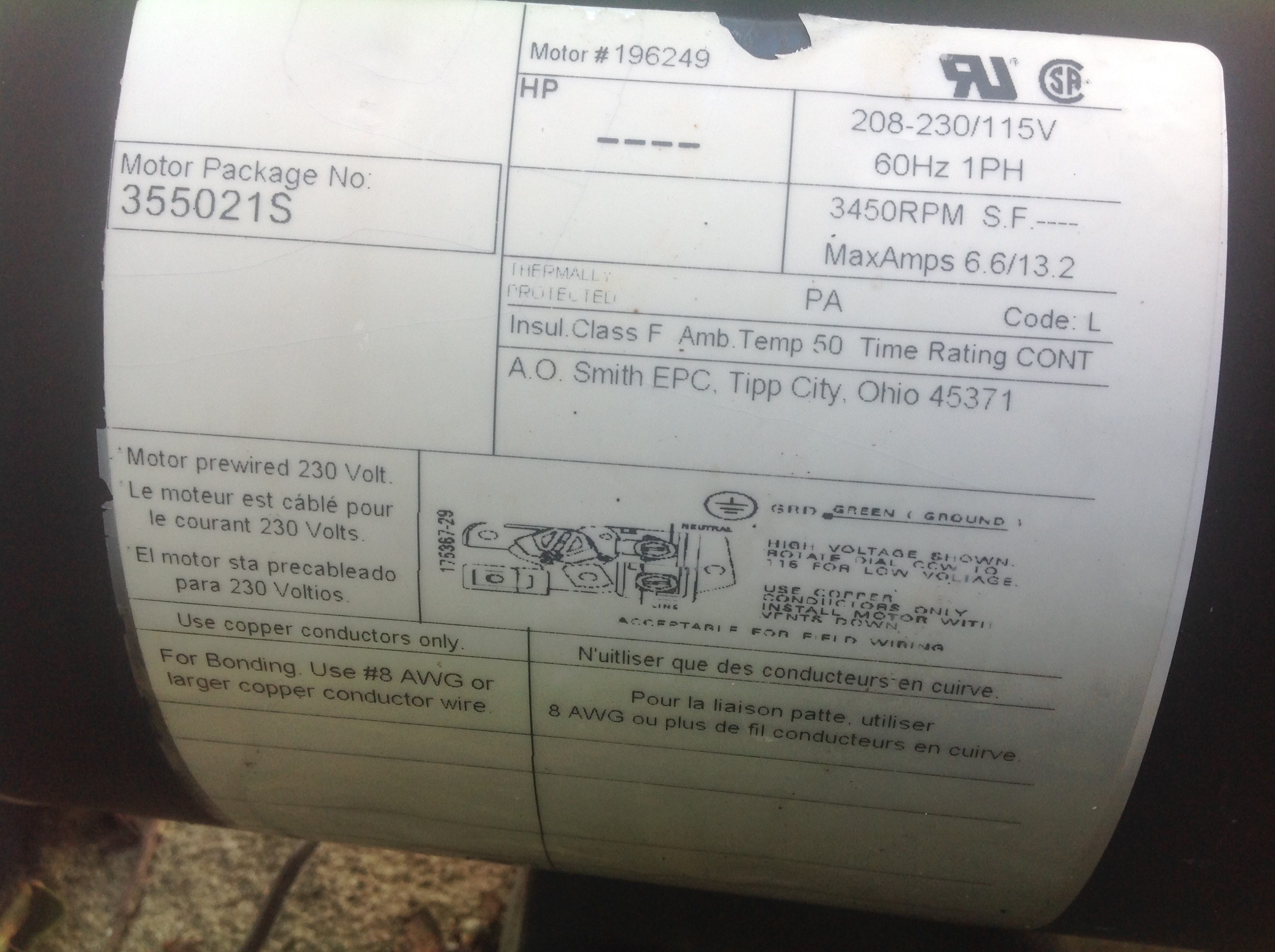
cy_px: 476
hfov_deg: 52.7
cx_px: 638
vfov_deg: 40.6
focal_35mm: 35
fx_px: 1287
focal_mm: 4.28
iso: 50
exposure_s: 1/216
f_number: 2.4
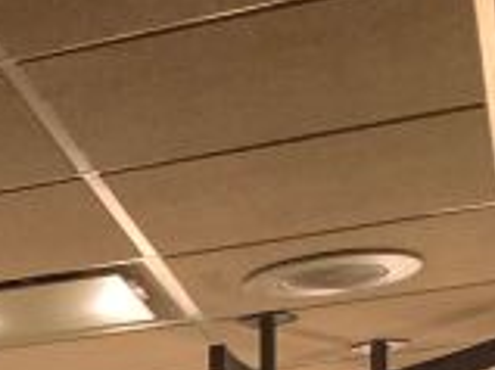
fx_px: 1872
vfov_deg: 10.1
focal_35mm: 131
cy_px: 846
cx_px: -719
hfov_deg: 12.0
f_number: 1.8
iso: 800
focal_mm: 4.25
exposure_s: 1/30
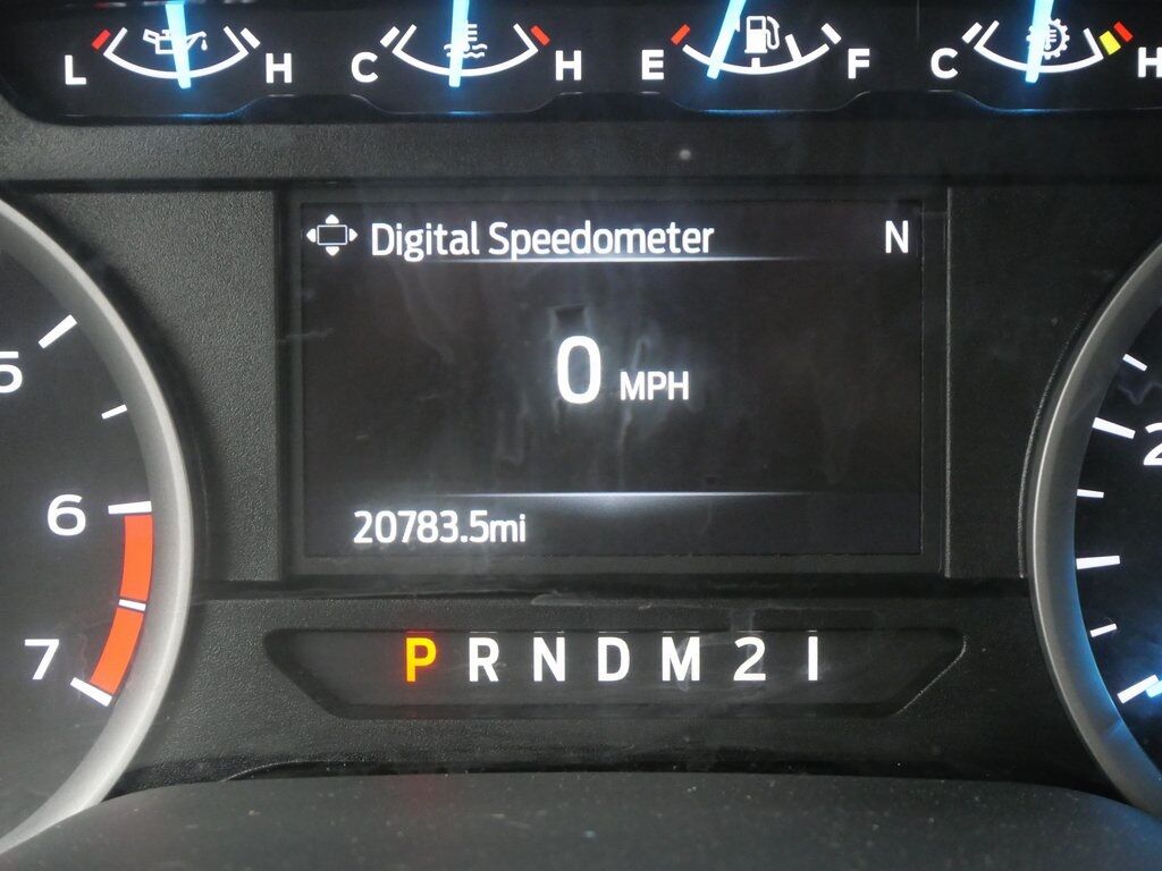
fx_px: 2014
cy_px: 436
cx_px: 581
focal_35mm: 60
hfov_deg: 32.2
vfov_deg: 24.4
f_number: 5.6
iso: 3200
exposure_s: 1/30
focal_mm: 30
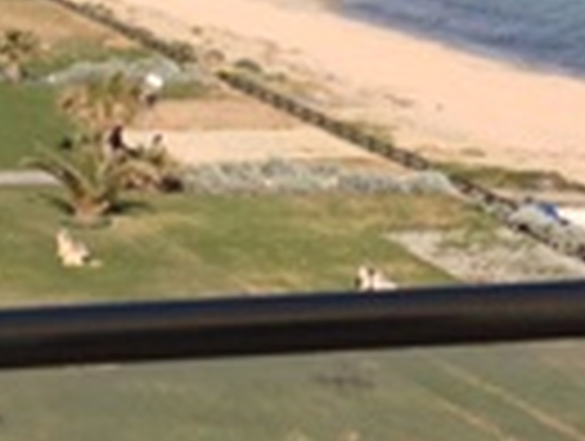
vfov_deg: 8.6
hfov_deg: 11.5
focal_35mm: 172
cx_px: 414
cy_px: 58
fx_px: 2912
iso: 50
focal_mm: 4.28
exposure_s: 1/1905
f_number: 2.4
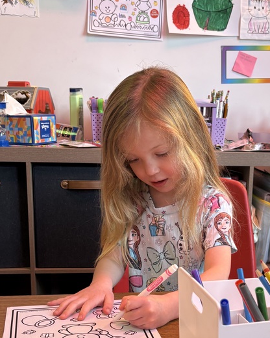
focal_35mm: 50
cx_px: 181
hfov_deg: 30.0
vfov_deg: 36.9
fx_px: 499
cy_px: 230
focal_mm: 5.96
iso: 100
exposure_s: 1/60
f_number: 1.6
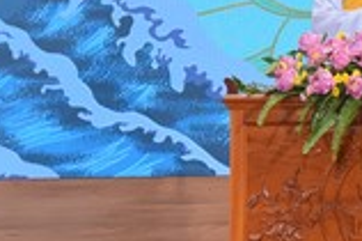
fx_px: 1446
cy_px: -101
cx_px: 383
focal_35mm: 144
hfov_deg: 14.0
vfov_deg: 9.3
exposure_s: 1/125
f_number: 5.6
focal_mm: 35
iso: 1600
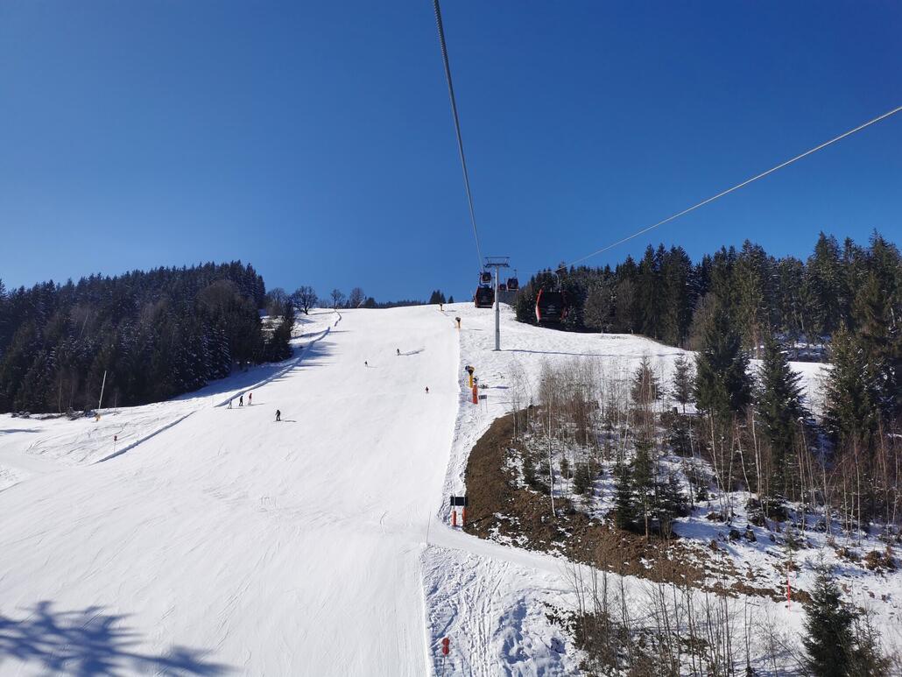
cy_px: 338
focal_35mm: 27
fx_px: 704
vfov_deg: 51.4
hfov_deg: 65.3
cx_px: 451
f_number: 1.8
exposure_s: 1/1953
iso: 50
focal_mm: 5.58
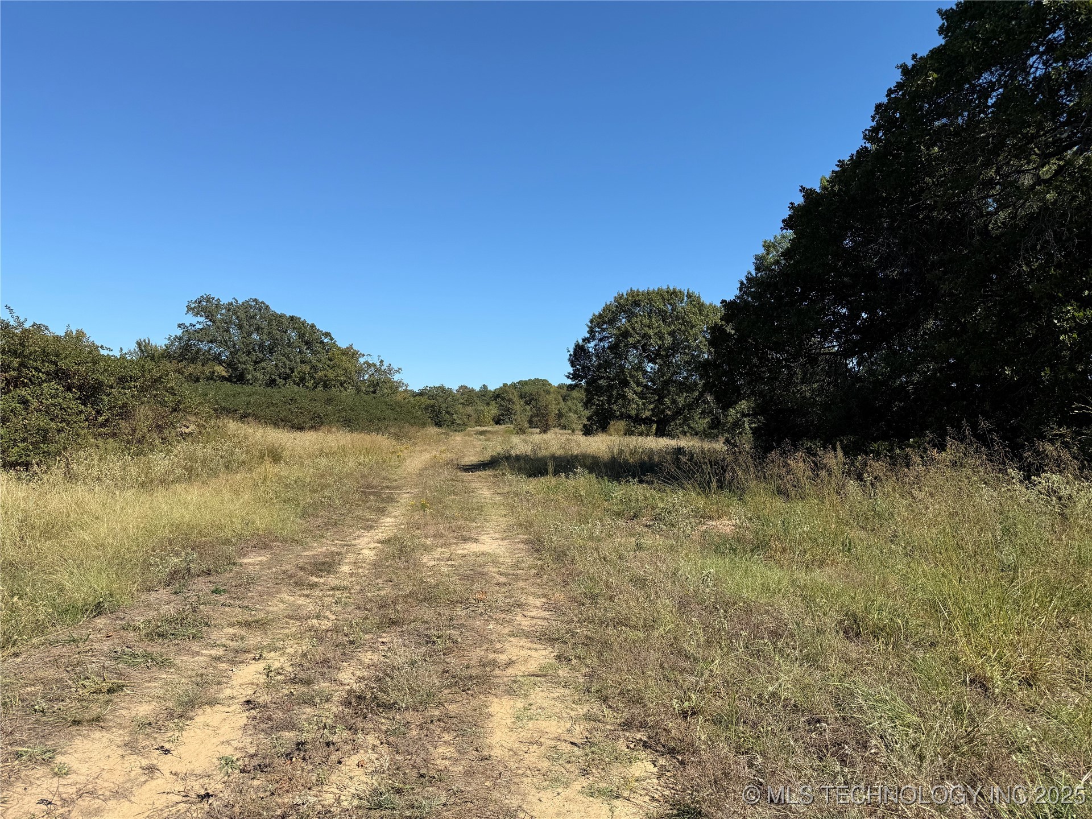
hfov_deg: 71.6
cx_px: 546
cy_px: 410
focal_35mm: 24
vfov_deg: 56.8
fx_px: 757
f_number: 1.78
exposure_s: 1/4167
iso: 80
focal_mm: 6.76
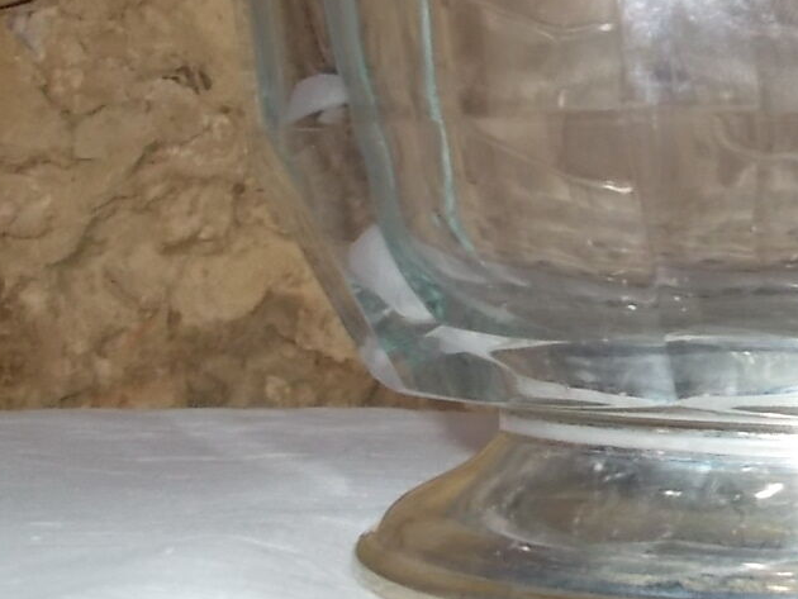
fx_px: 1522
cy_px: 136
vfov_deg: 22.0
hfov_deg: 27.6
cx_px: 811
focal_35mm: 66
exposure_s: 1/25
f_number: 3.2
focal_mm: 4.6
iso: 200
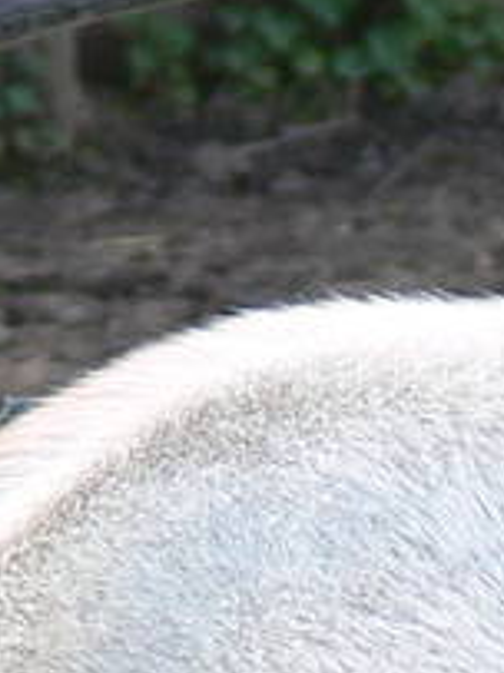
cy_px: 1843
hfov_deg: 0.9
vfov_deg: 1.2
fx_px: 32551
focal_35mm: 1675
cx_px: 792
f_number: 4.5
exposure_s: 1/125
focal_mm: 44.8
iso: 80
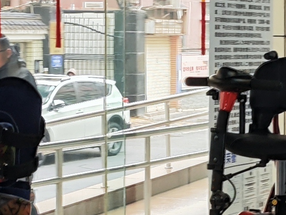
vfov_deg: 10.0
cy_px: 102
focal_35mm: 149
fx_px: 1231
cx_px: 427
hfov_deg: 12.6
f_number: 1.9
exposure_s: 1/100
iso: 71
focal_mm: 6.92
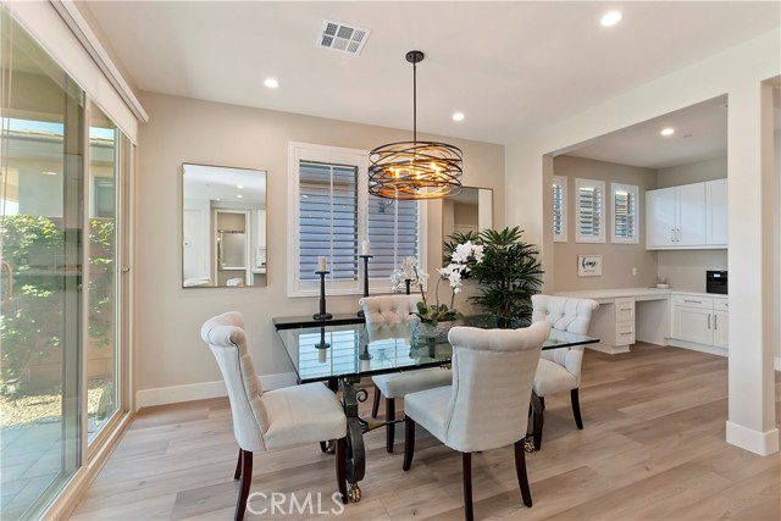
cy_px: 260
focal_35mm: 15
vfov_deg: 77.4
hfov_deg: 100.4
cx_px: 390
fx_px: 325
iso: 400
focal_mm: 10
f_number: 8
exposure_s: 1/30
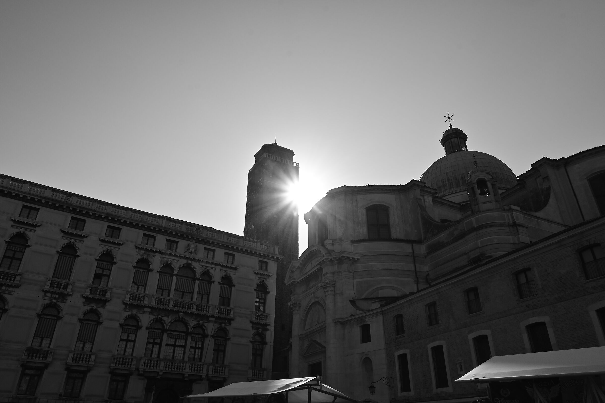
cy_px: 202
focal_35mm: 24
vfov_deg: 53.1
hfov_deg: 73.7
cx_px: 302
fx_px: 403
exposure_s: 1/500
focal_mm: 16
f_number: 11
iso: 200
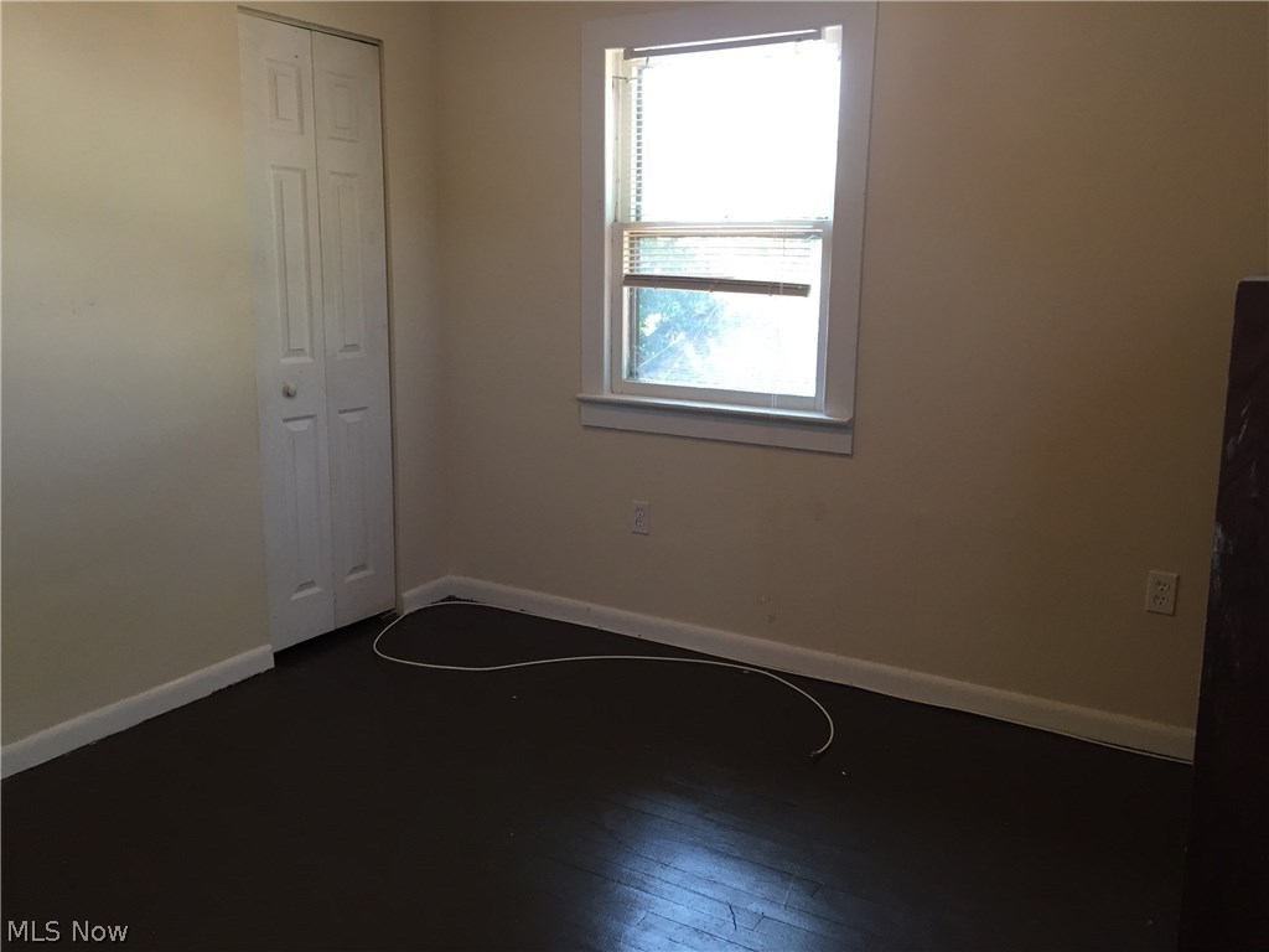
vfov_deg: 48.2
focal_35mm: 29
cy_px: 476
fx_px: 1063
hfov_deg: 61.7
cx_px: 634
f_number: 2.2
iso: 40
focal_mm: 4.15
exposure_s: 1/30
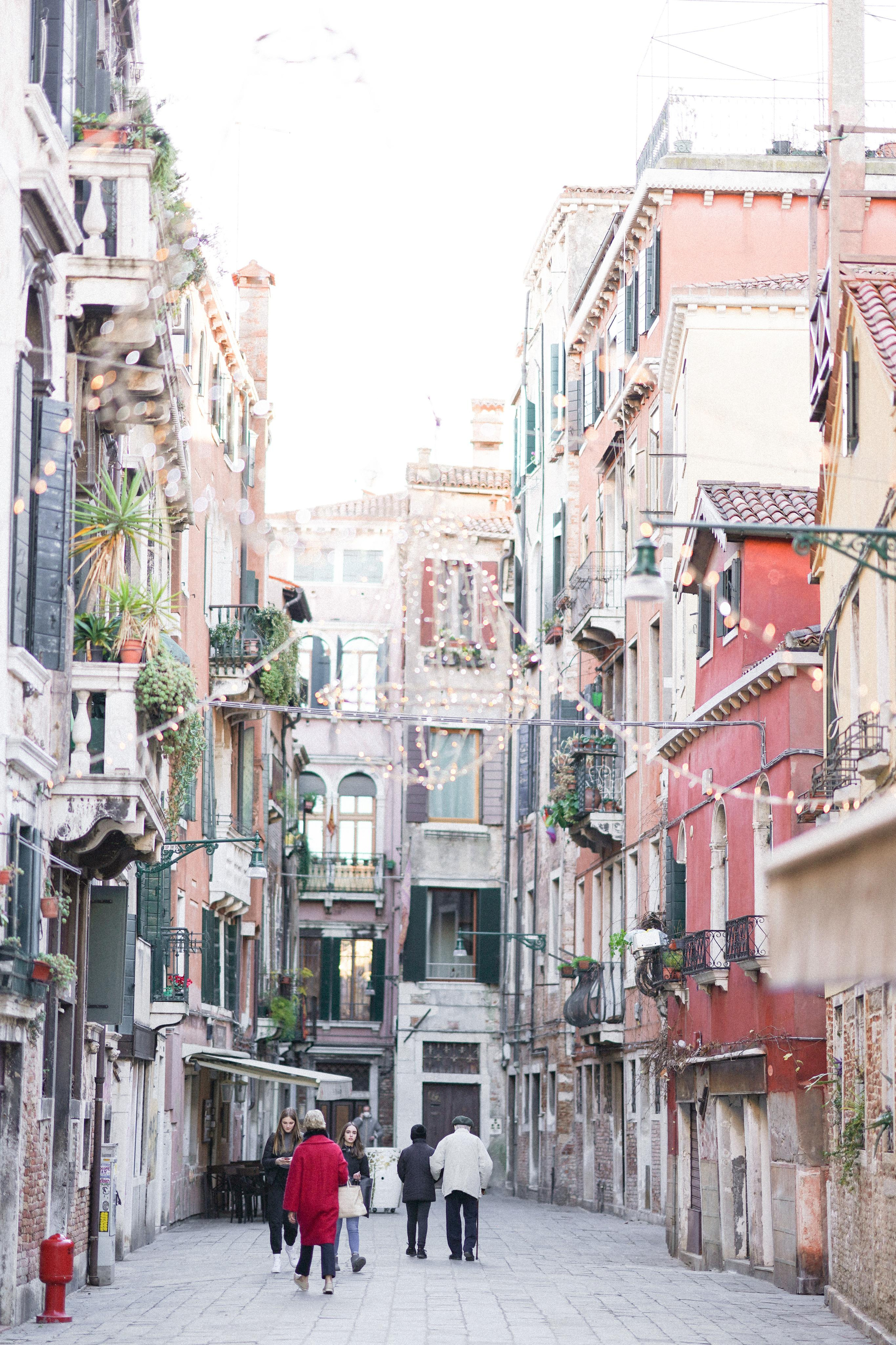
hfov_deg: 16.1
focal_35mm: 85
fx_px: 3173
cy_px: 672
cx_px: 448
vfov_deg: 23.9
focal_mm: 85
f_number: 1.4
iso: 100
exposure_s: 1/500
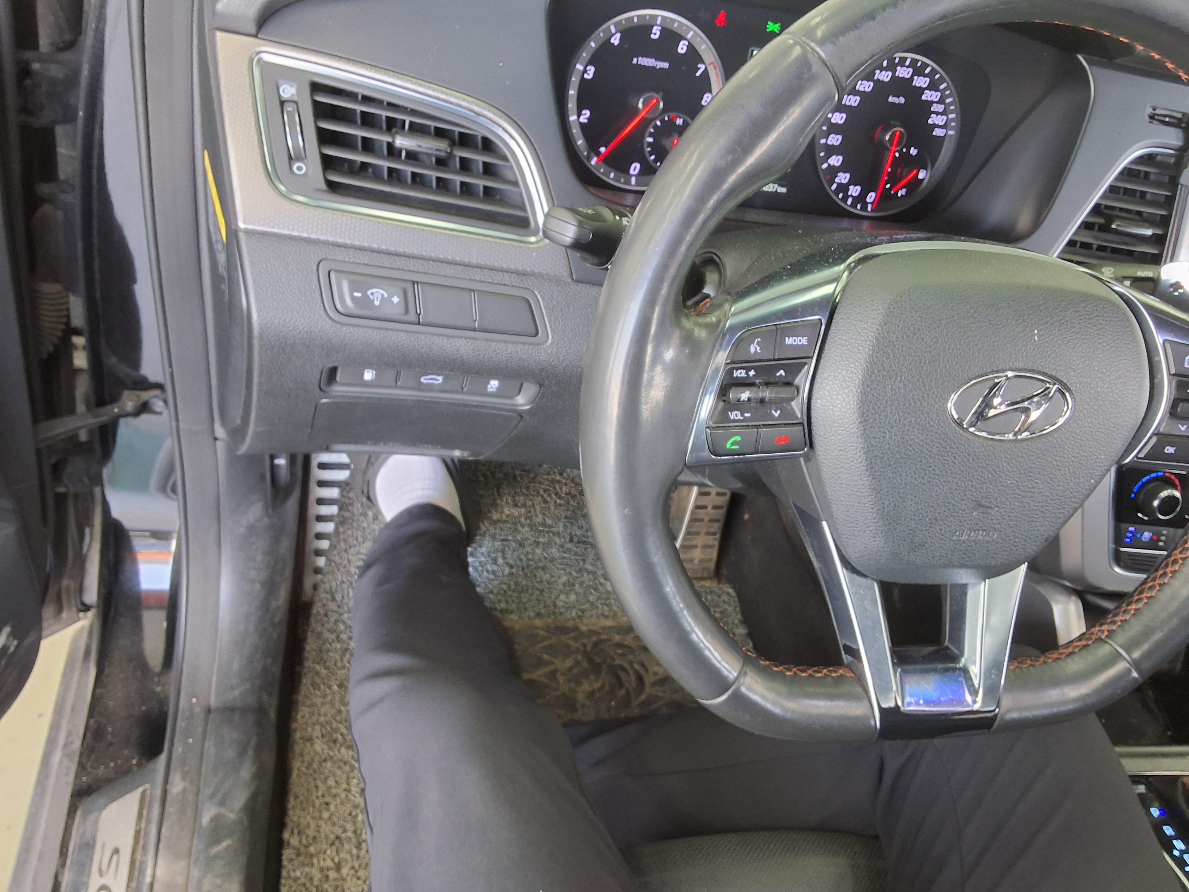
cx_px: 594
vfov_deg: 49.7
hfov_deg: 63.4
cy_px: 446
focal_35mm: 28
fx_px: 962
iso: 125
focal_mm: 2.91
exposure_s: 1/40
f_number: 1.9
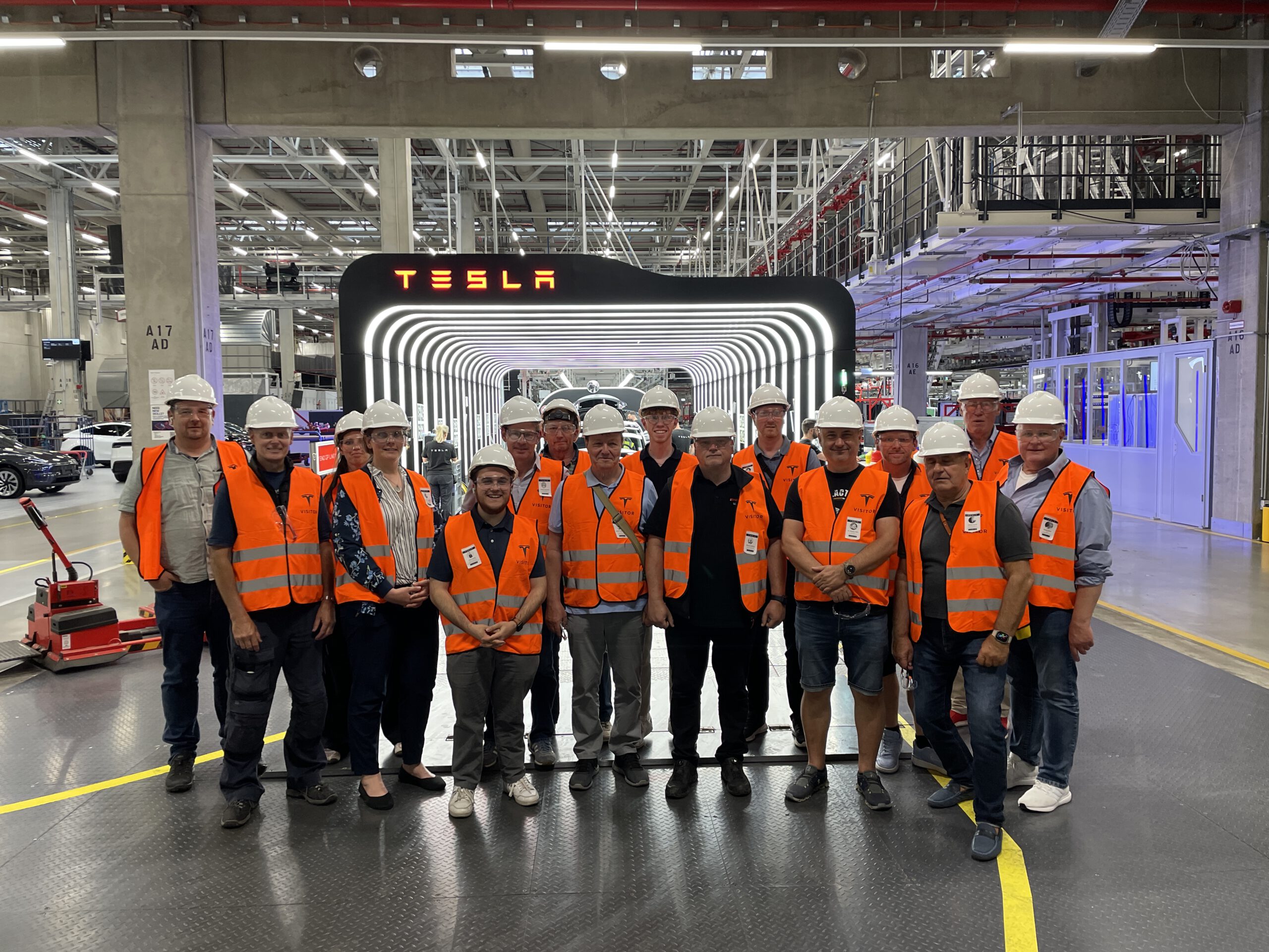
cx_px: 634
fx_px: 953
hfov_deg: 67.3
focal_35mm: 26
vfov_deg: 53.1
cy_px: 476
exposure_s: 1/98
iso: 125
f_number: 1.6
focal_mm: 4.2
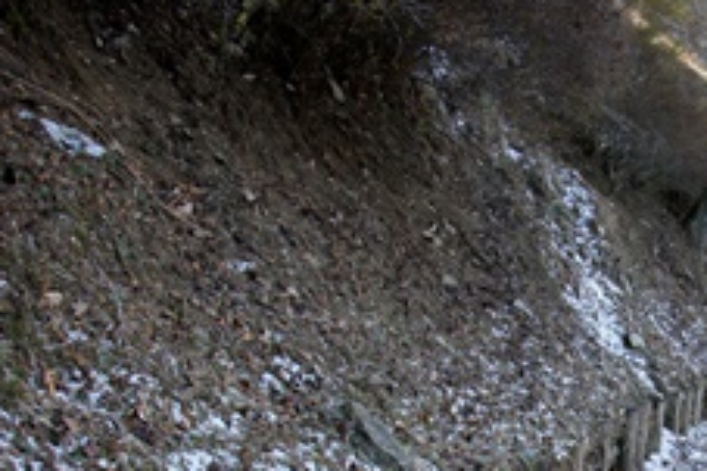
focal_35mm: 57
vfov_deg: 22.9
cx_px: 654
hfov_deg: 33.0
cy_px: 460
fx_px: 1119
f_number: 5
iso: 200
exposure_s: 1/60
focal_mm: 18
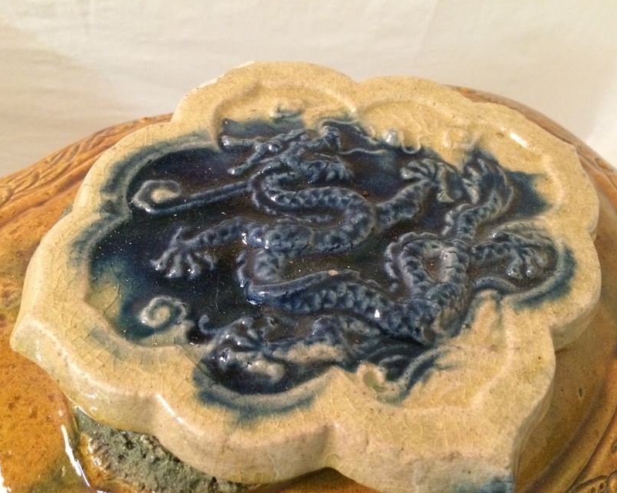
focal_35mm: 33
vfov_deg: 44.5
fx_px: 603
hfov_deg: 54.2
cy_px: 257
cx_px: 308
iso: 400
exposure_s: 1/15
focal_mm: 4.12
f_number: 2.2
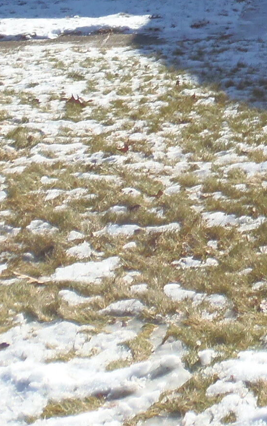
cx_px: 422
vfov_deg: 21.7
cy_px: -73
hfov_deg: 13.7
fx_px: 1036
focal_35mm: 89
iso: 64
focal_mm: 4.3
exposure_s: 1/640
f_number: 2.9
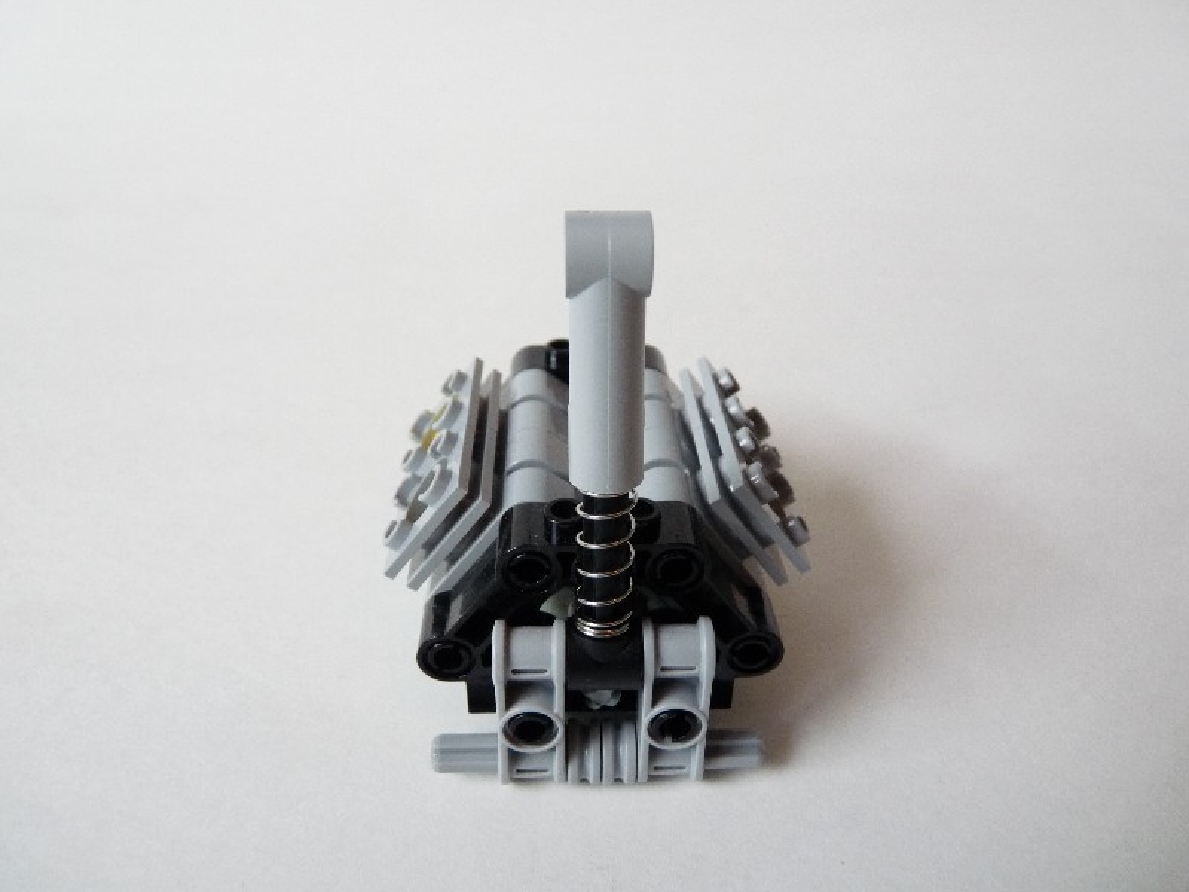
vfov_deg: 51.4
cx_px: 594
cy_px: 446
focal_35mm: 27
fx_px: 927
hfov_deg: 65.3
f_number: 2.8
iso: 250
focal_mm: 4.8
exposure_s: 1/30
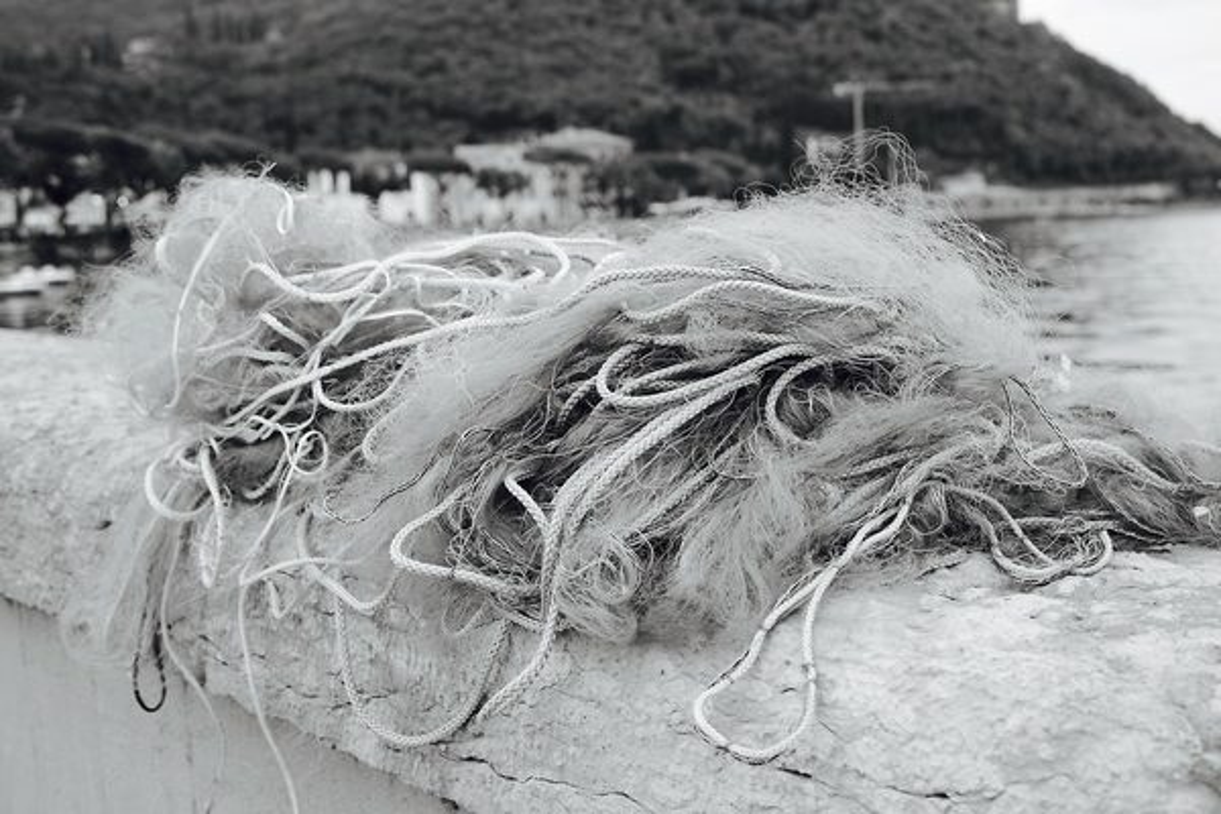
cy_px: 407
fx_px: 1390
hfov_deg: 47.4
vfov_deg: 32.6
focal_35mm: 41
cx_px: 610
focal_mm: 24.2
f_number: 4.5
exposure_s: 1/25
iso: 100
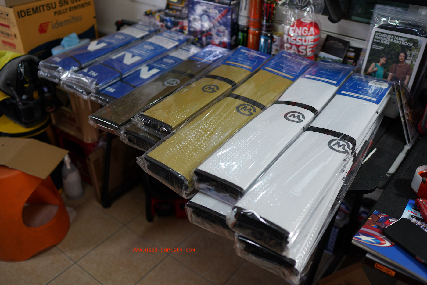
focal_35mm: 35
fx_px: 415
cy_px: 142
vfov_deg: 37.9
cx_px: 214
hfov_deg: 54.4
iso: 100
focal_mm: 35
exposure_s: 1/50
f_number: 2
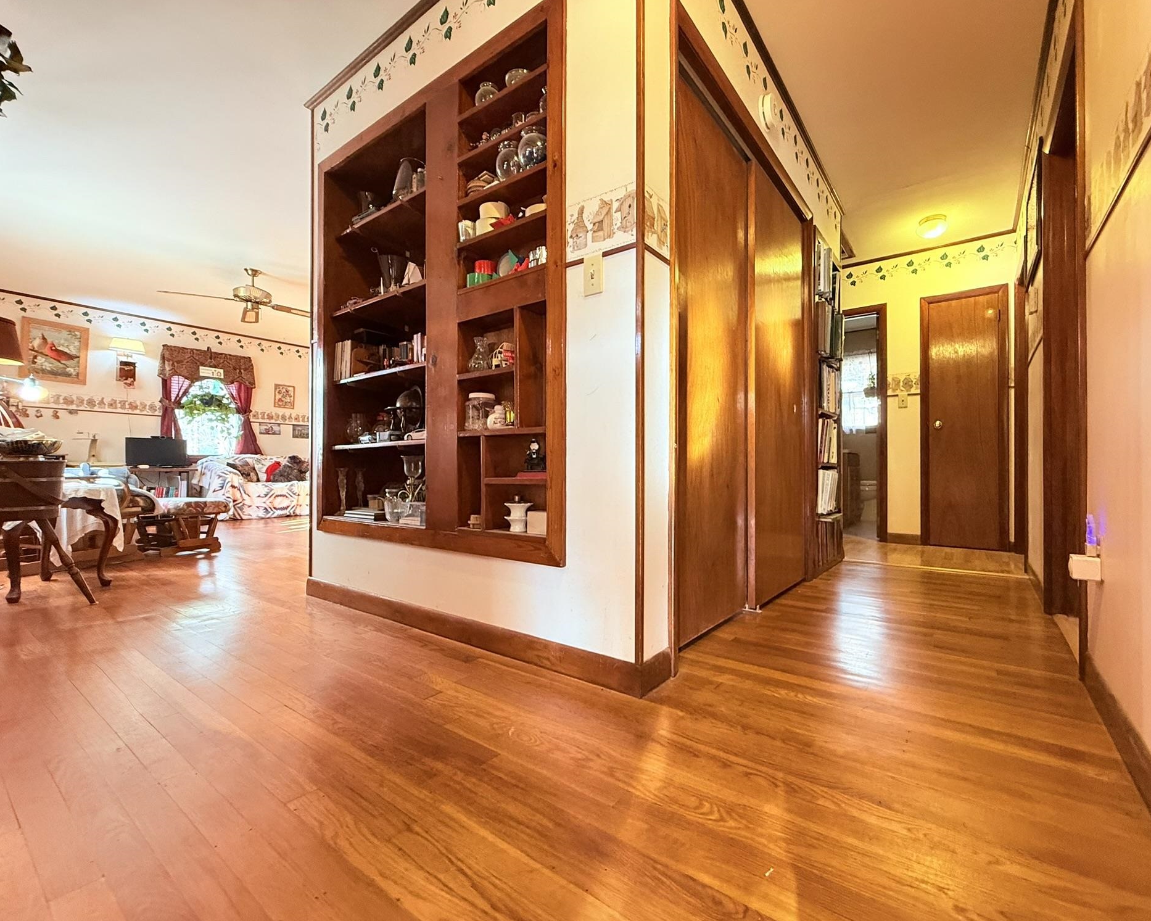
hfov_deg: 96.5
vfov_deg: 84.0
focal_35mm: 15
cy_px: 466
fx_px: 511
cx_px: 630
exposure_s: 1/60
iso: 400
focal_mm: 2.22
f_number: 2.2
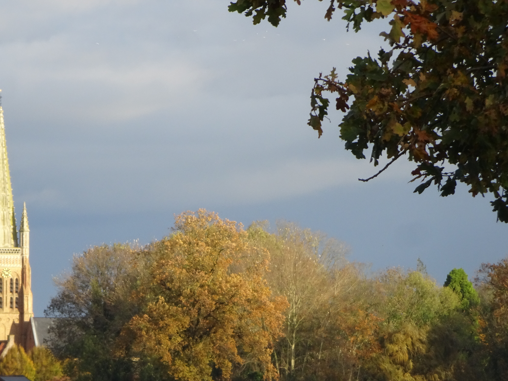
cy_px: 261
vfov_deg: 3.9
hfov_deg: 5.2
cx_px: 224
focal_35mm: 383
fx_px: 5621
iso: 125
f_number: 6.3
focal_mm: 44.78
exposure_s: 1/250
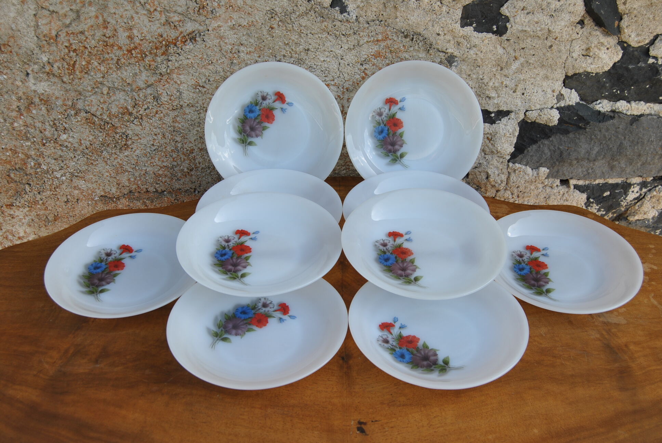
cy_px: 222
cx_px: 331
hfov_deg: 53.1
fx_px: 663
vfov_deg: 37.0
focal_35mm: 36
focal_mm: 24
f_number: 6.3
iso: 100
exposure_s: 1/160
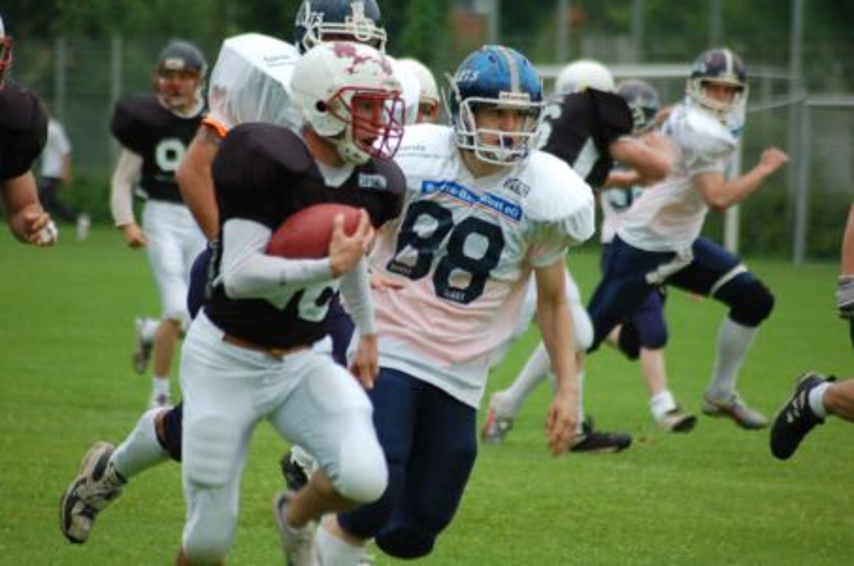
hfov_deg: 6.3
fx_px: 7812
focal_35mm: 330
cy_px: 283
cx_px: 427
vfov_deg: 4.1
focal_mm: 220
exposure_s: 1/500
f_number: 5.3
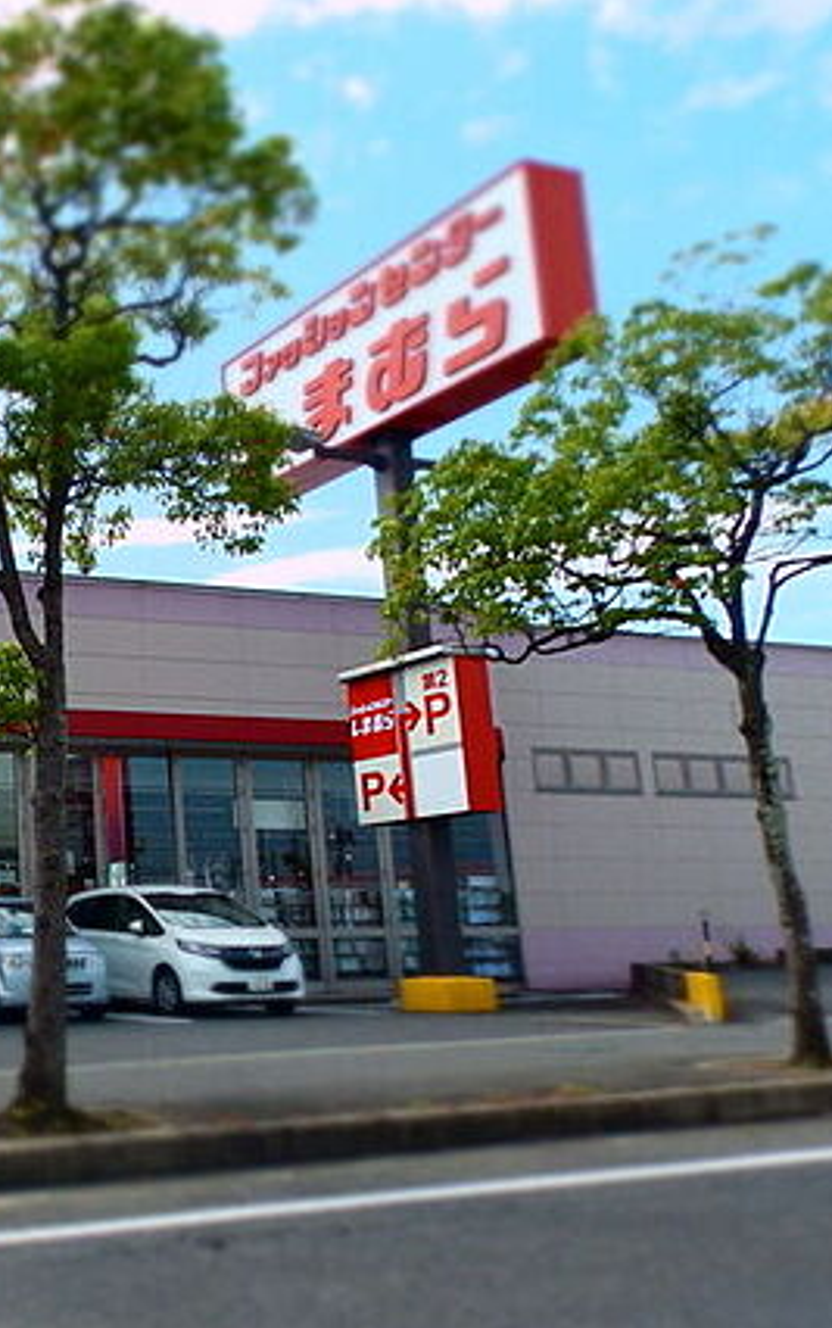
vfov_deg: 55.3
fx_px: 1267
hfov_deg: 31.1
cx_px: -143
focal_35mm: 35
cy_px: 689
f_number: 4.5
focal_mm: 4
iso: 80
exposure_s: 1/500
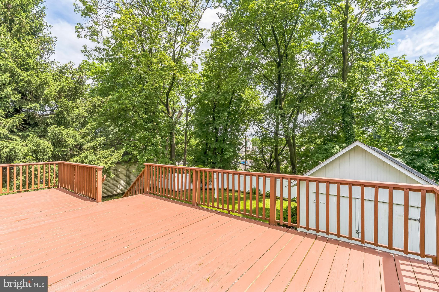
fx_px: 201
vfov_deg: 72.0
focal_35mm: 16
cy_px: 146
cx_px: 220
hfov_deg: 95.0
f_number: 11
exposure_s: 1/400
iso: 640
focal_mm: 16.5
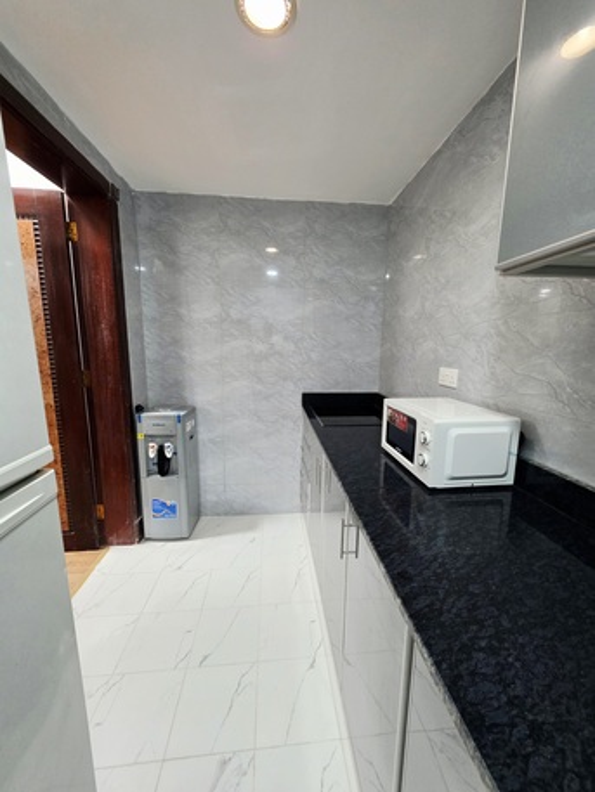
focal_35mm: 13
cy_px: 396
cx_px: 298
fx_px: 298
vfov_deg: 106.2
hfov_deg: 89.9
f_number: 1.9
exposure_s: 1/50.3
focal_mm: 2.2
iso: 320
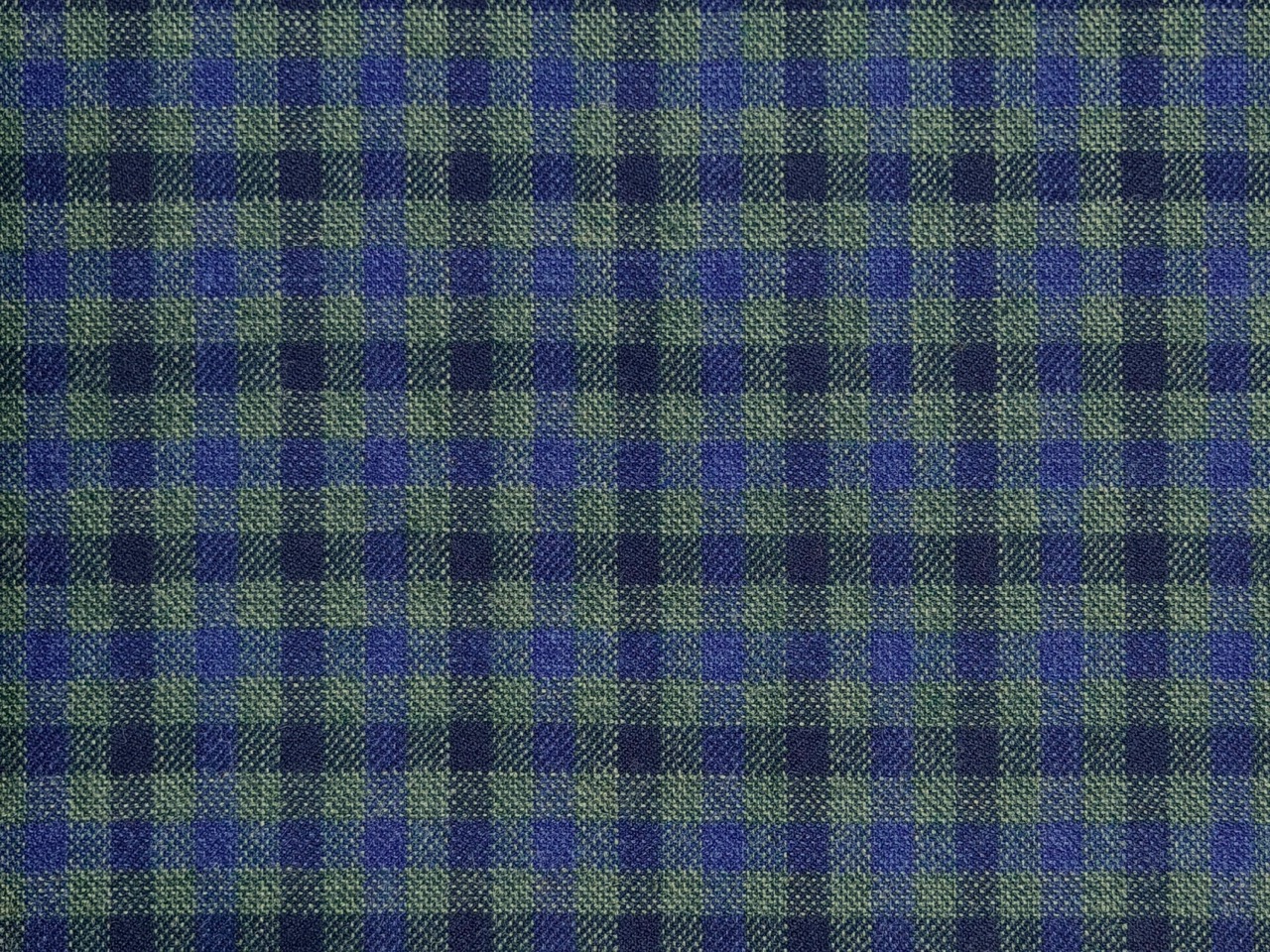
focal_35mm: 70
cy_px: 476
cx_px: 635
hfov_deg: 27.8
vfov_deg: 21.0
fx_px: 2568
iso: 924
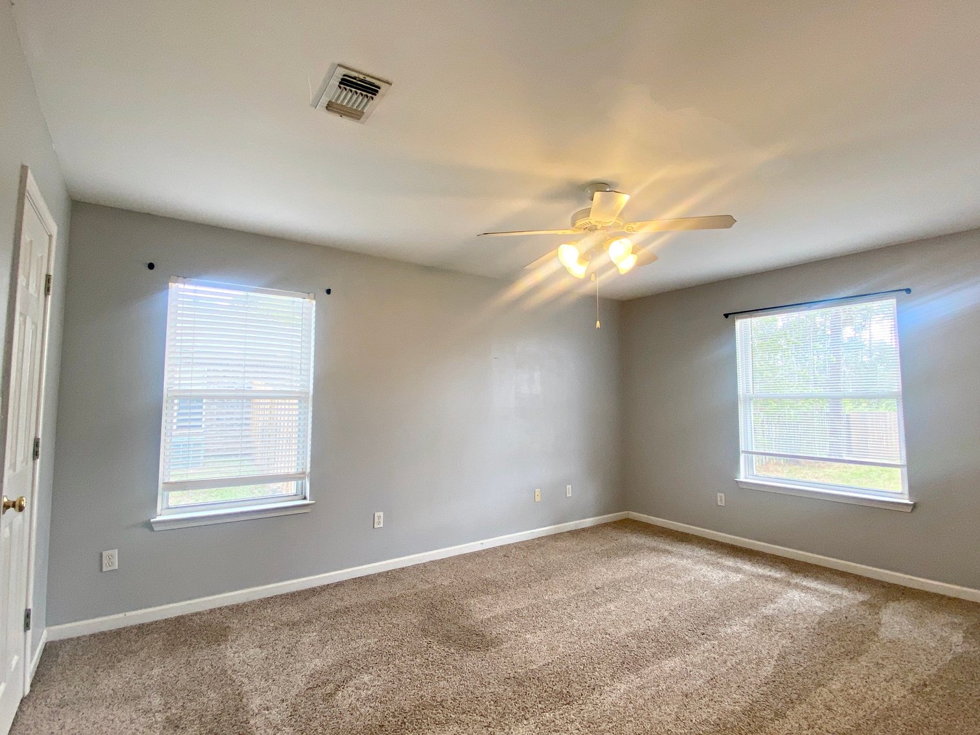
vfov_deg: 78.1
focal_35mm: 16
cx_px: 490
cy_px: 368
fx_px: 453
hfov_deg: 94.5
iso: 100
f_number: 2
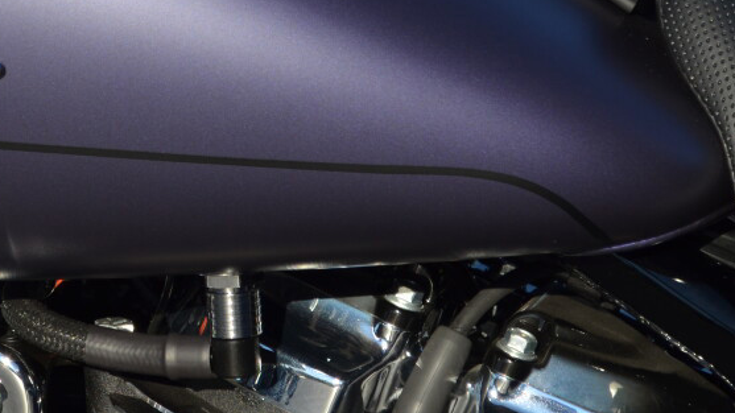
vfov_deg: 6.5
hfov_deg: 11.4
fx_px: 3627
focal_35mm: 186
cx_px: -30
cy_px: -59
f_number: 8
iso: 100
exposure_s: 1/250
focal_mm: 55
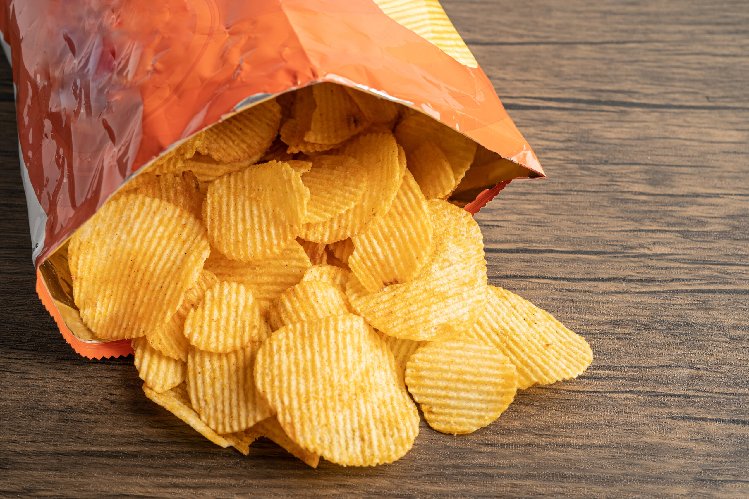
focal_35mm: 50
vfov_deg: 27.0
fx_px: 1040
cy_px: 250
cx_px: 374
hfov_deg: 39.6
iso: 100
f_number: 8
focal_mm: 50
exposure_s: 1/80
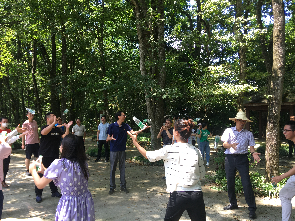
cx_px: 148
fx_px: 247
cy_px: 110
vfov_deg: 48.2
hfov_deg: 61.7
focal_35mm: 29
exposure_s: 1/139
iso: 25
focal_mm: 4.15
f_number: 2.2
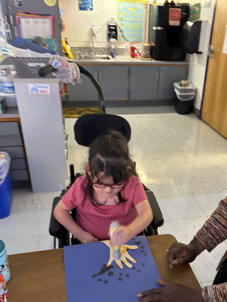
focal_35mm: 35
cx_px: 146
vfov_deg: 52.0
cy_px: 192
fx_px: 306
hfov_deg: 40.3
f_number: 1.6
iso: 640
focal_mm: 5.96
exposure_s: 1/30
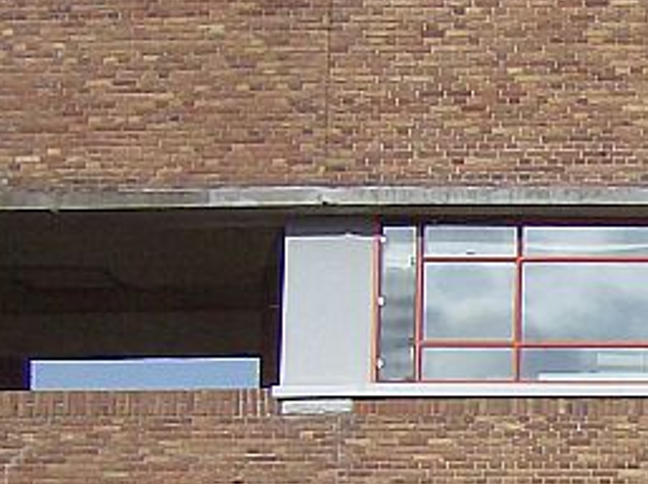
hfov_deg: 8.5
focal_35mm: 223
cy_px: 609
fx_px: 4169
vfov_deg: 6.6
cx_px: 1233
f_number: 5.6
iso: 100
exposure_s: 1/812
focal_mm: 9.3
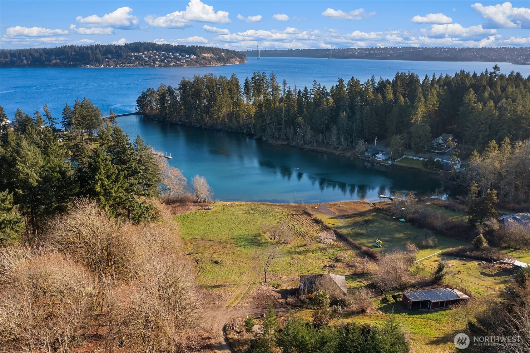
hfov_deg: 65.5
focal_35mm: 28
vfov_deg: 46.4
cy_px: 176
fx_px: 412
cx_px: 265
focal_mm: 10.26
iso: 100
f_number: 5.6
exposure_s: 1/120
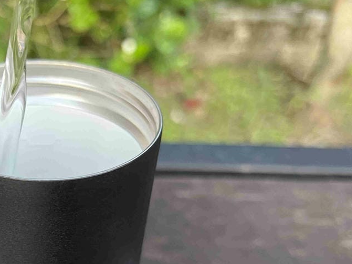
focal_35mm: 49
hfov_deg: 37.2
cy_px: 208
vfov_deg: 29.1
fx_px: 498
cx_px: 59
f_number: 1.5
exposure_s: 1/60
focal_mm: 5.7
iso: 320
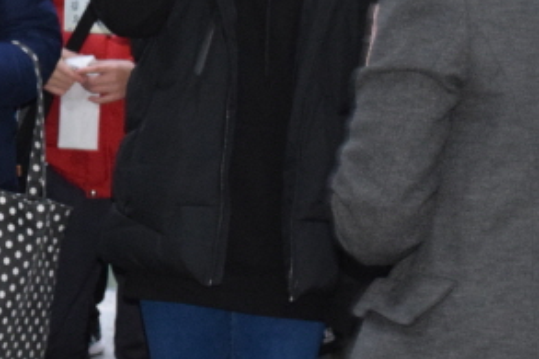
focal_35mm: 175
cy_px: 46
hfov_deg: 11.4
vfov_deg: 7.8
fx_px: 2619
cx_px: -164
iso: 3200
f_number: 4.8
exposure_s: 1/60
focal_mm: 38
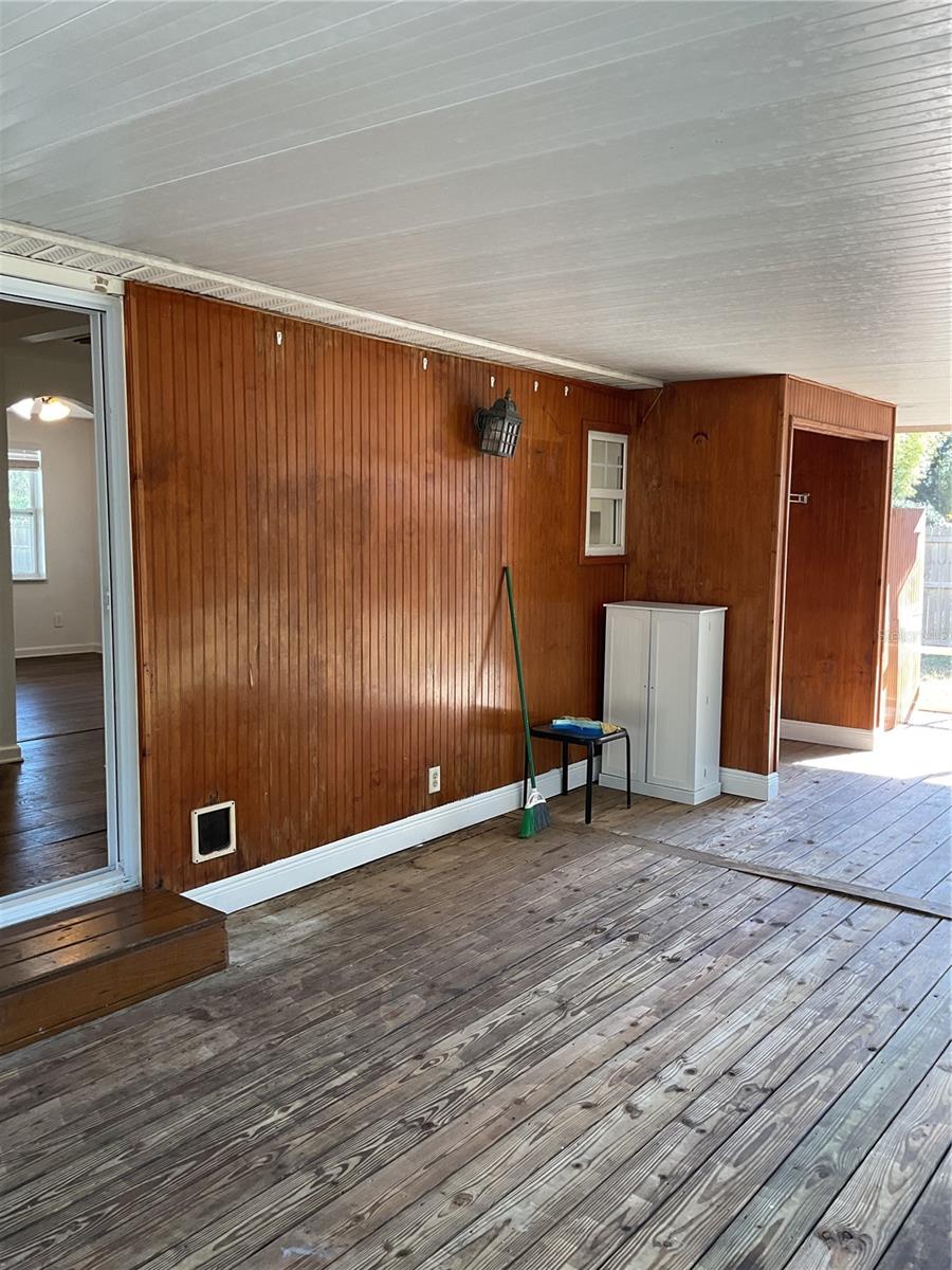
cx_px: 476
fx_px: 1063
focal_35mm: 29
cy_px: 635
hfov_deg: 48.2
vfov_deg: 61.7
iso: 40
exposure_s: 1/60
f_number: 1.8
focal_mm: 3
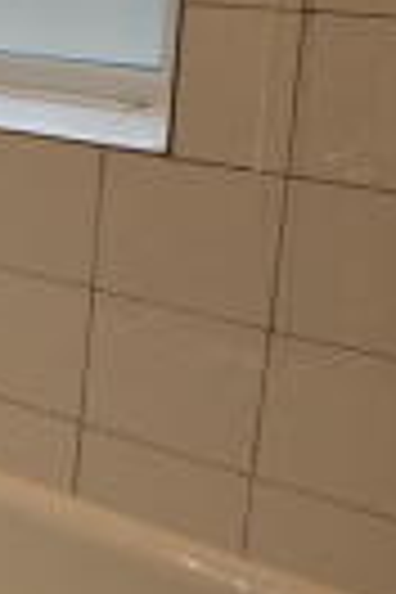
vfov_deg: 33.7
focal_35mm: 54
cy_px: 2
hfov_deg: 16.4
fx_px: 891
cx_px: -468
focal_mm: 10
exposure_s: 1/125
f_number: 5.6
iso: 280
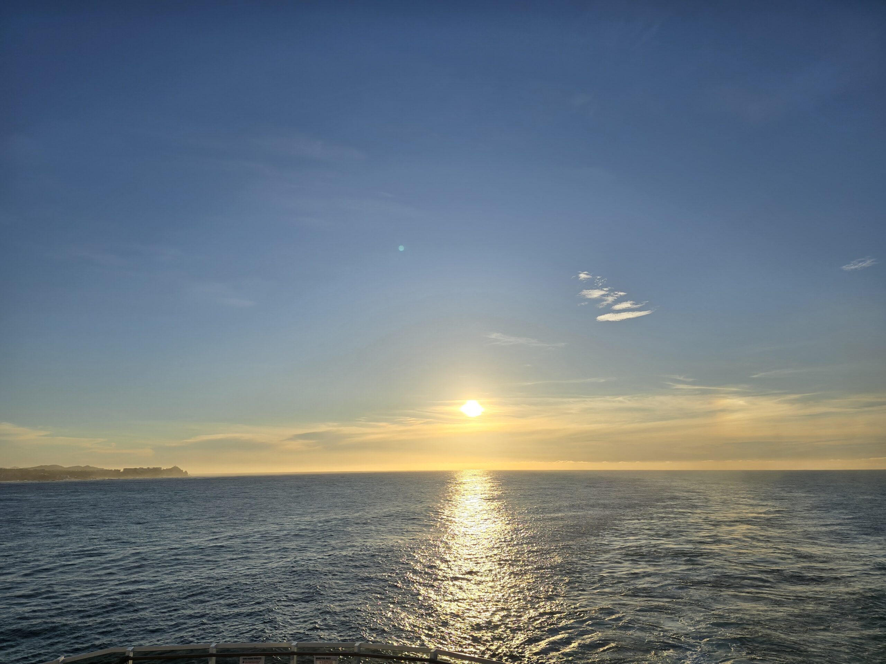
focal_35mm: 23
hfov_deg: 73.9
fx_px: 589
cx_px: 443
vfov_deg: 58.9
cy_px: 332
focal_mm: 6.3
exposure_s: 1/2985
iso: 12
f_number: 1.7
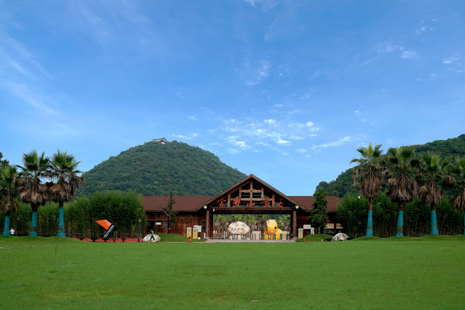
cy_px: 155
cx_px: 232
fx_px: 568
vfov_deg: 30.5
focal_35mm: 44
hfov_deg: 44.5
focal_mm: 44
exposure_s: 1/125
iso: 100
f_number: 6.3
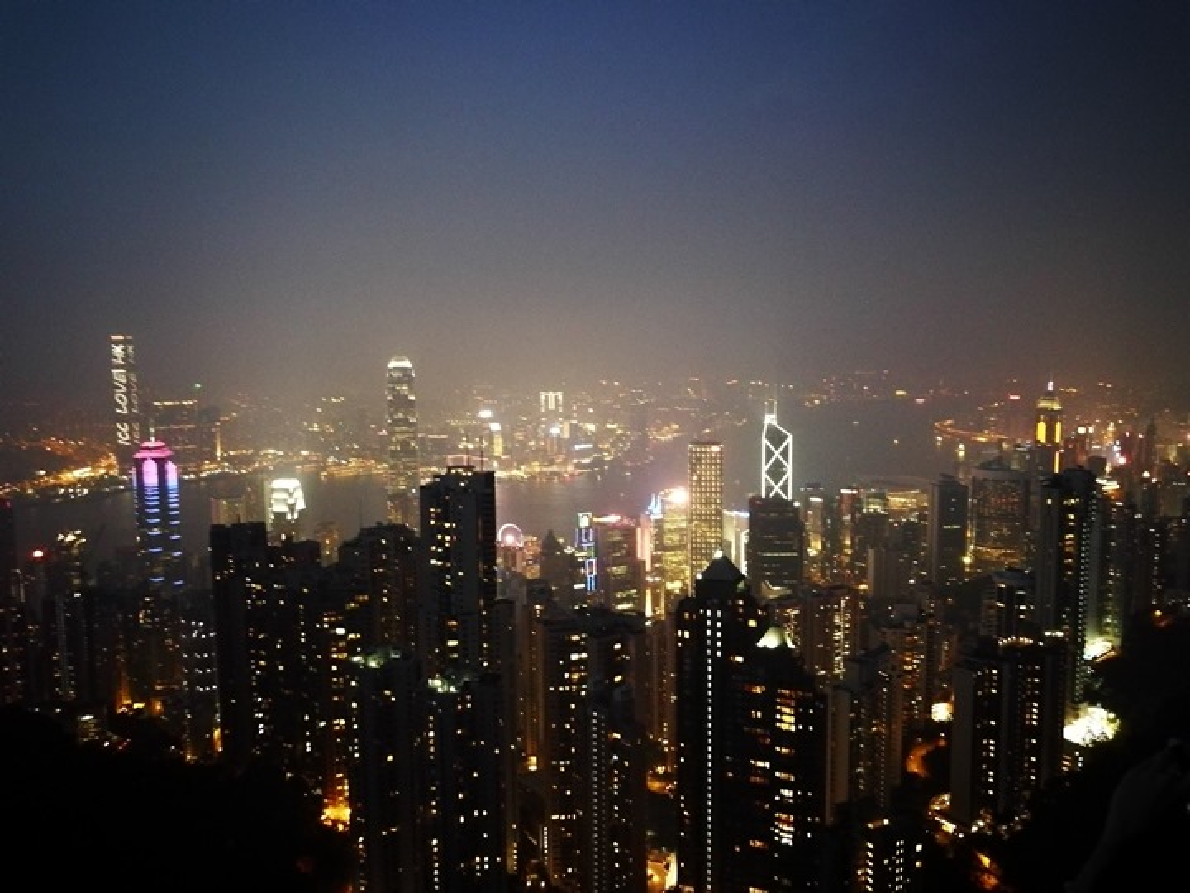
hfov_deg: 65.3
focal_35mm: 27
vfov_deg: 51.4
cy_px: 446
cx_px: 595
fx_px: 928
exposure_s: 1/17.1
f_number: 2.2
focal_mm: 4.5
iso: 3200
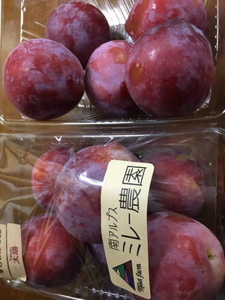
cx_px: 112
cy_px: 150
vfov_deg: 61.7
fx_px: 251
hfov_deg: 48.2
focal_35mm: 29
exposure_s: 1/15
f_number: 2.2
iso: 200
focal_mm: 4.15
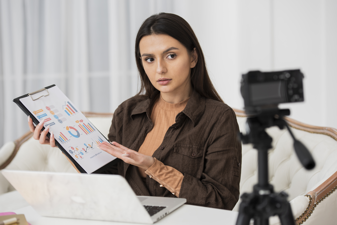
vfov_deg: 14.0
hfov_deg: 20.8
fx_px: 918
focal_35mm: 98
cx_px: 168
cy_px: 112
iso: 125
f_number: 3.5
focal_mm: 98
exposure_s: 1/160
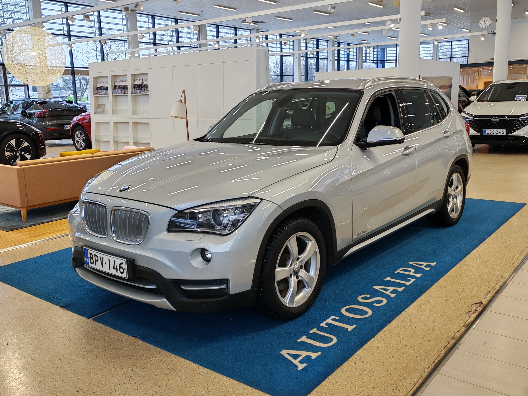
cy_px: 198
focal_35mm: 34
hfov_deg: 54.0
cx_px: 264
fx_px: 519
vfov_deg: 41.8
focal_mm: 6.12
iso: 125
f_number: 1.9
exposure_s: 1/100
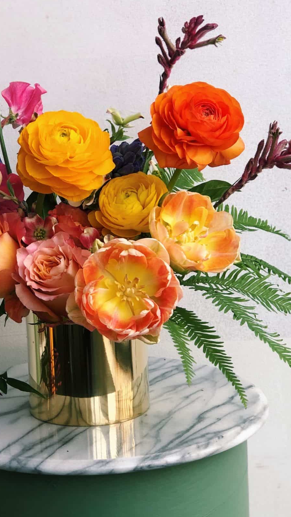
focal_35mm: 99
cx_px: 63
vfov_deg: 21.5
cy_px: 208
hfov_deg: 12.2
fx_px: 1358
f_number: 2.8
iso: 32
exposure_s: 1/120
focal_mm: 6.6
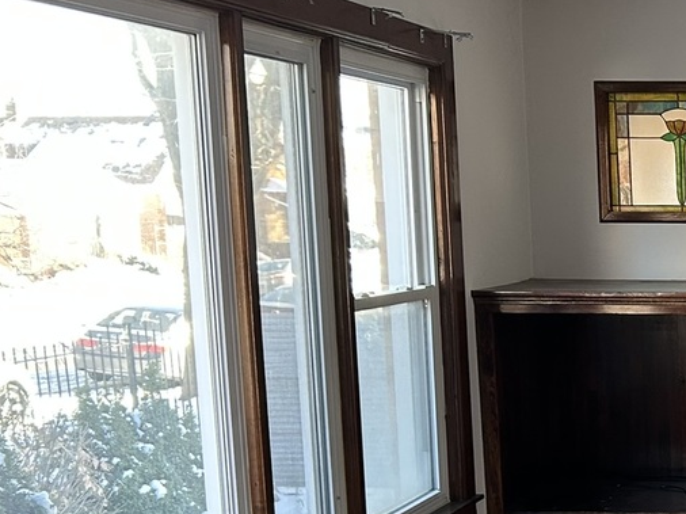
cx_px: 910
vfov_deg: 19.5
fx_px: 1466
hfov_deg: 23.1
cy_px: 457
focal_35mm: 74
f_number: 1.5
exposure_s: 1/121
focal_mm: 5.7
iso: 100
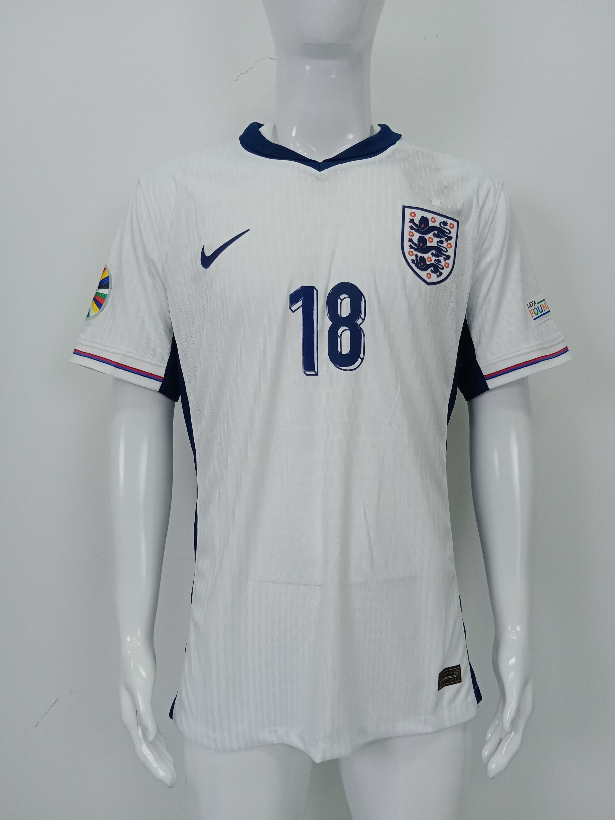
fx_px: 616
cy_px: 410
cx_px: 308
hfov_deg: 53.1
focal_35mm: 26
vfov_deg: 67.3
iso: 104
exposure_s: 1/128
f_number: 1.8
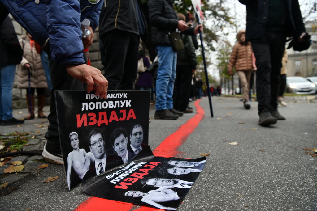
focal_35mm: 24
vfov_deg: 53.1
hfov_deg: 73.7
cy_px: 106
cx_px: 158
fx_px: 211
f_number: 4.5
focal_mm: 24
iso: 800
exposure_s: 1/1000
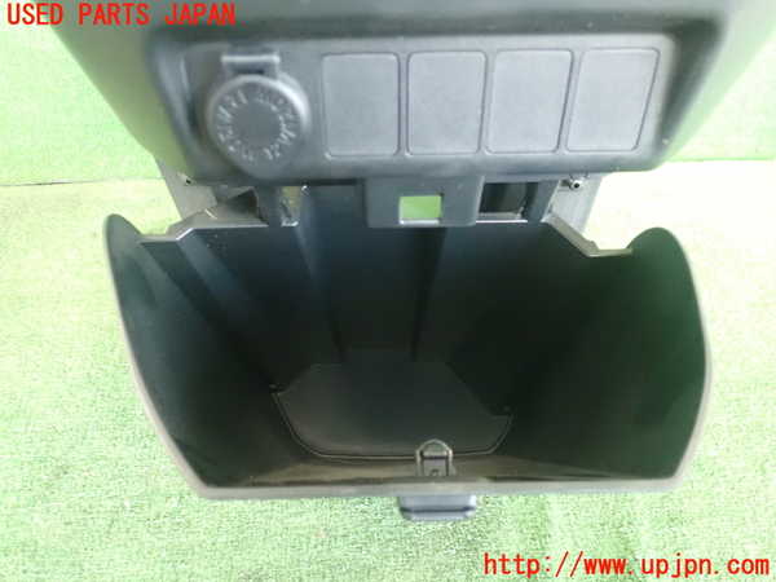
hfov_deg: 60.0
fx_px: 673
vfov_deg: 46.8
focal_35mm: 30
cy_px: 291
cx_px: 388
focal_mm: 5.5
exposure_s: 1/30
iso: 1600
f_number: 2.3
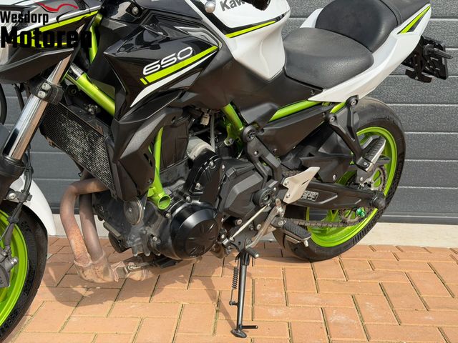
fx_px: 635
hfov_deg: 39.7
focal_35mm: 48
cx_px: 229
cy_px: 172
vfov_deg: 30.3
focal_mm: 6.76
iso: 100
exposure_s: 1/2146
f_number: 1.78
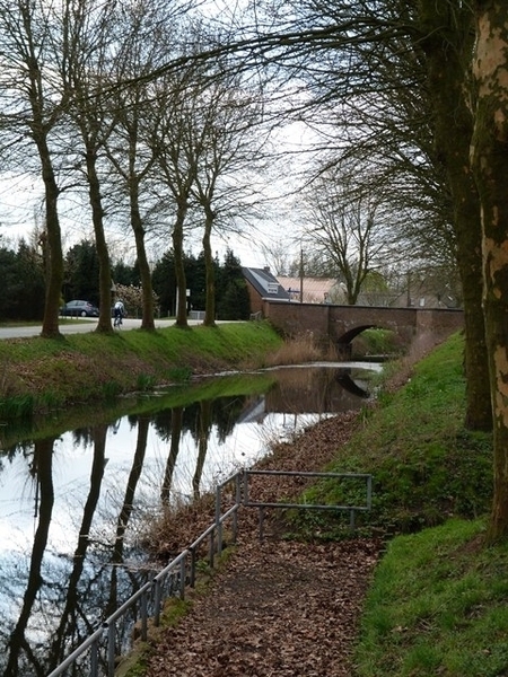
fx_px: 1428
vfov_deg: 26.7
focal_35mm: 73
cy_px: 338
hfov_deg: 20.2
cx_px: 254
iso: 80
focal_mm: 13.2
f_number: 4
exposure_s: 1/250
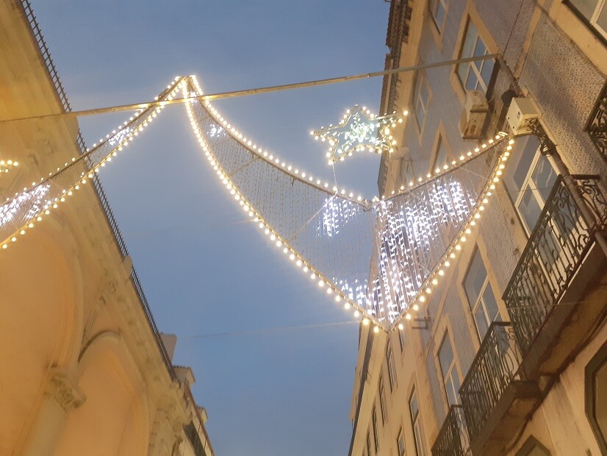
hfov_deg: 65.3
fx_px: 474
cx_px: 304
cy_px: 228
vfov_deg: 51.4
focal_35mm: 27
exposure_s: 1/33
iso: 200
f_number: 1.9
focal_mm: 3.6
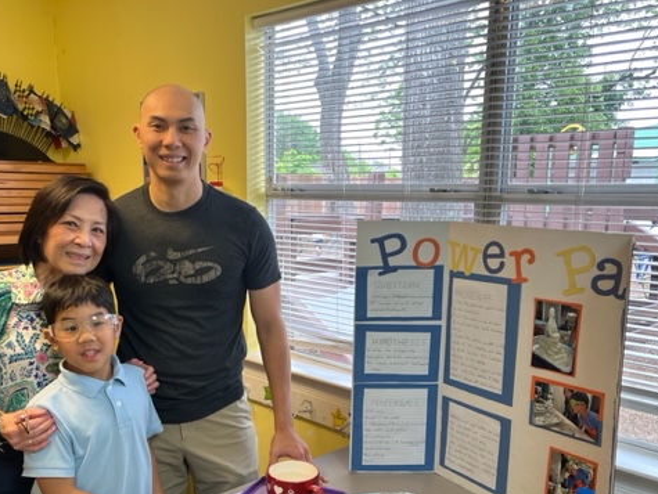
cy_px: 310
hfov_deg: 52.5
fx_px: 666
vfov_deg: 40.5
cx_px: 291
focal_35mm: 35
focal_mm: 5.1
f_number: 1.6
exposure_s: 1/120
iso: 125
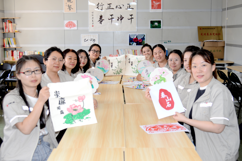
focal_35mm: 44
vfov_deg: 30.5
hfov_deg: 44.5
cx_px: 121
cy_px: 80
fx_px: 296
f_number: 4
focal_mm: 44
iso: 400
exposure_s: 1/80
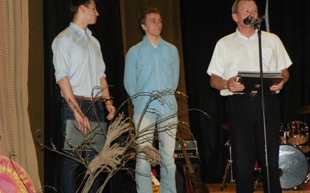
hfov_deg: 27.2
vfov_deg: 17.1
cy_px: 105
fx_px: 642
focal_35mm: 76
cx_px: 156
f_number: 3.5
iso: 320
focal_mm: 12.6
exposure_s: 1/40
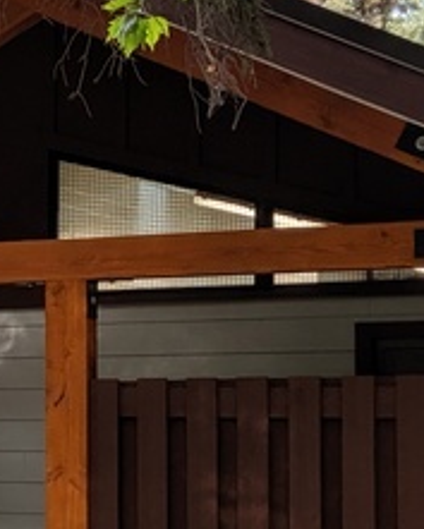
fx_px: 1912
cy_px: 395
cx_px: -266
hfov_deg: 11.9
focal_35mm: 122
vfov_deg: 15.7
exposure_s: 1/397
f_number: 1.8
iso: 40
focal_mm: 4.44
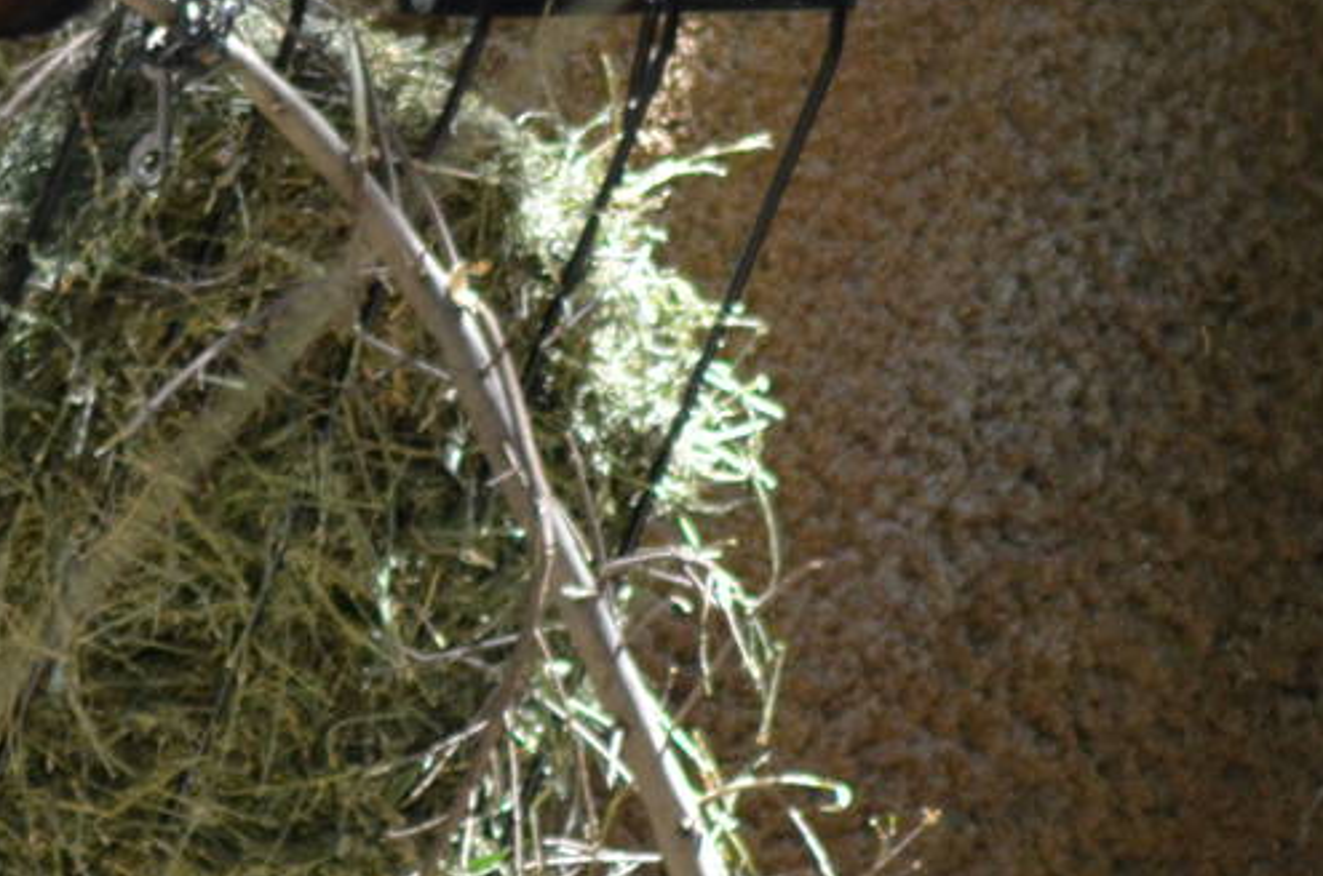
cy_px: 844
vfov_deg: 0.9
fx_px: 53368
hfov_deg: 1.4
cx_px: -355
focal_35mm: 1455
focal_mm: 300
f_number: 5.6
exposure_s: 1/500
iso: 1400
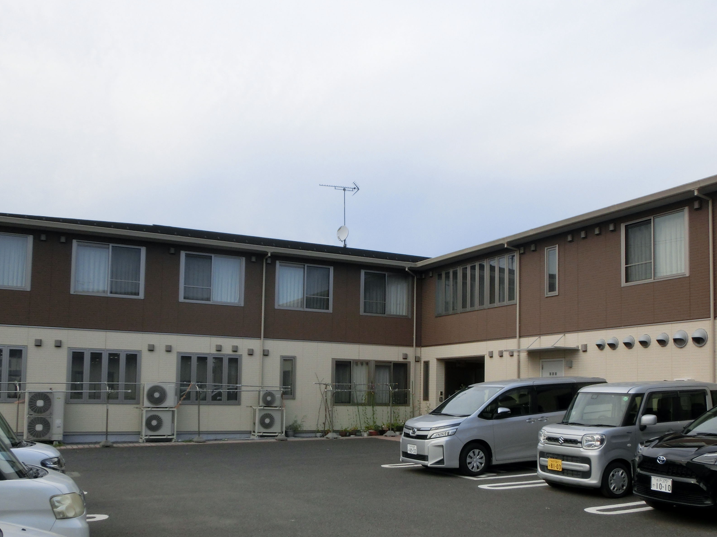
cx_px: 402
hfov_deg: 52.5
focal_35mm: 35
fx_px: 725
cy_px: 353
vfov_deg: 40.3
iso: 80
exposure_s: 1/640
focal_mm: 4.24
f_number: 3
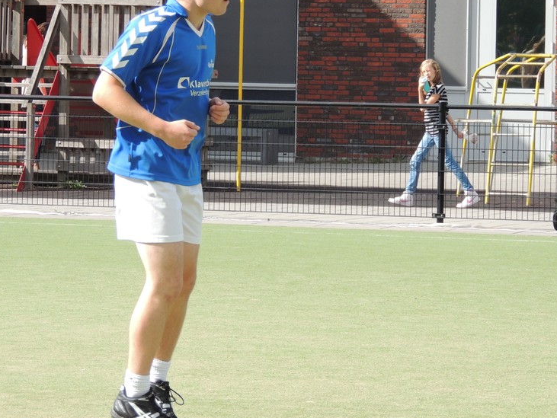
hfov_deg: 7.6
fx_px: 4170
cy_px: 161
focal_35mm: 259
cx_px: 275
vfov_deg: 5.7
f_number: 4.6
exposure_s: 1/500
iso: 180
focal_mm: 33
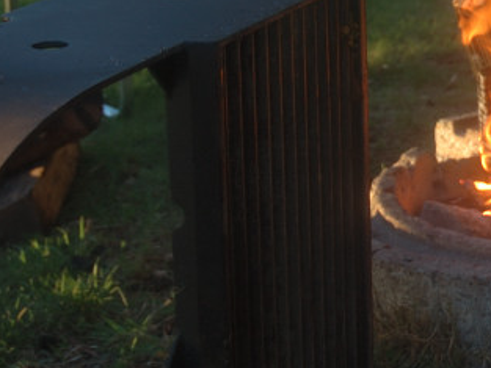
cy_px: 12
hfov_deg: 16.5
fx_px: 1621
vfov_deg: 12.8
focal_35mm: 114
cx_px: 599
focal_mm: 31
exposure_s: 1/80
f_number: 4.5
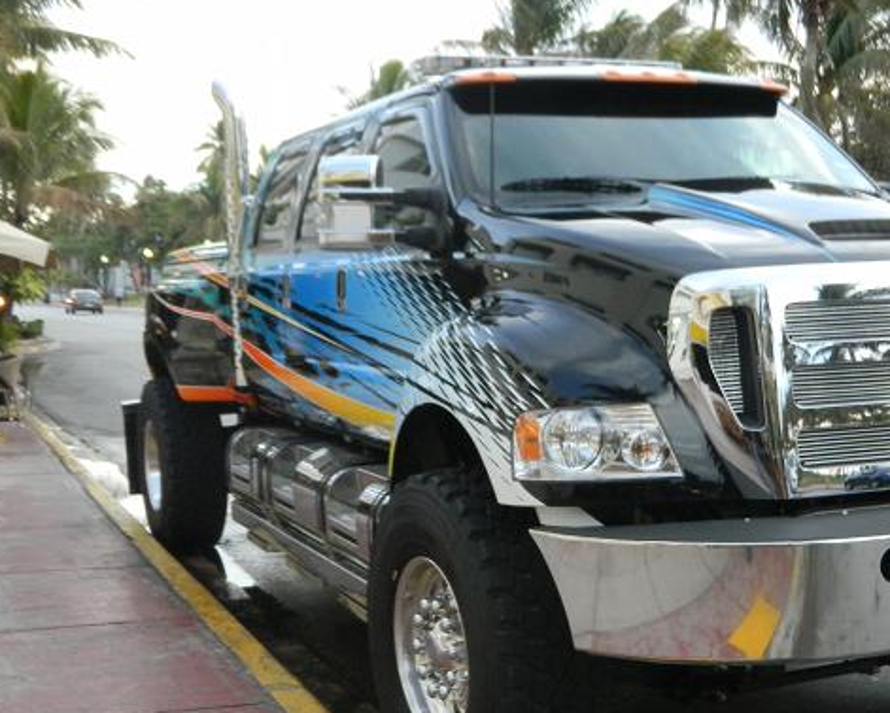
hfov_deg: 33.9
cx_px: 565
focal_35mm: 55
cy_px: 470
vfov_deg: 27.5
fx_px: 1449
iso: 200
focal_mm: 6
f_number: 3.9
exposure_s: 1/43.3
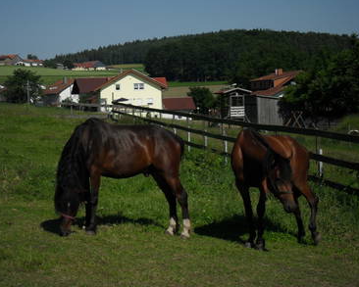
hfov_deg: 17.2
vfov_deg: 13.8
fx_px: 1190
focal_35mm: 112
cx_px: 188
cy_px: 144
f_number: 16.5
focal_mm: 18.6
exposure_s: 1/125
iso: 100
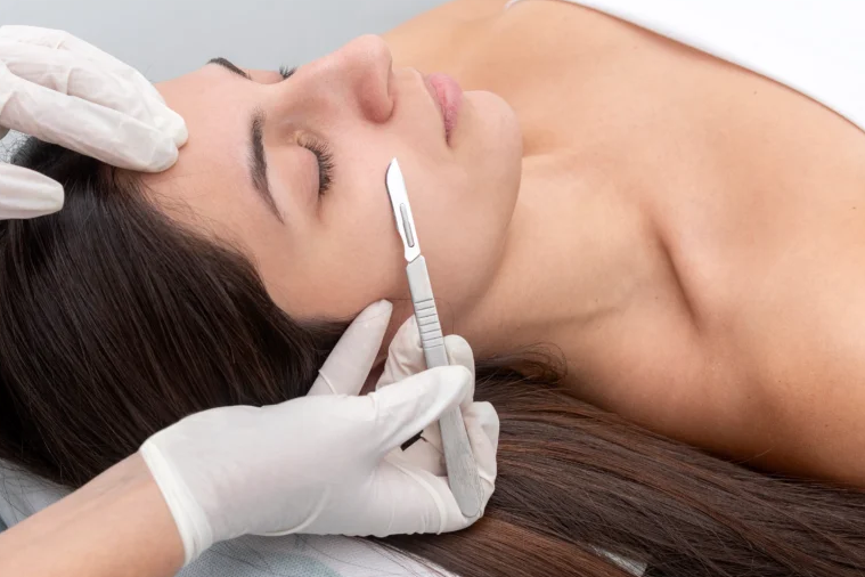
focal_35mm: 54
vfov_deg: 25.0
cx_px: 503
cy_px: 200
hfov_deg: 36.8
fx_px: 1297
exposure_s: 1/100
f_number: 5.6
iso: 400
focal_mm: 40
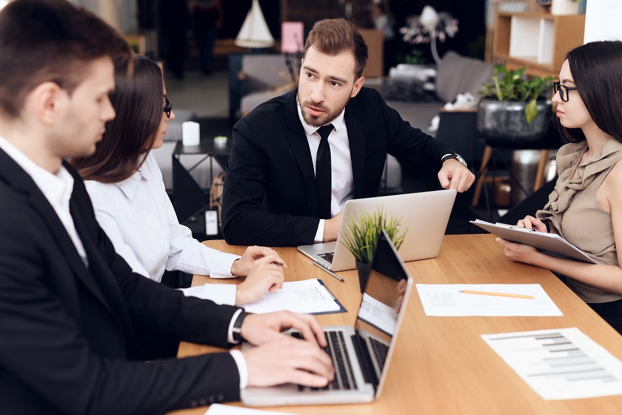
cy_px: 208
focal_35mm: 50
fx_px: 864
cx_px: 311
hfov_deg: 39.6
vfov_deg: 27.0
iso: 125
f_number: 2.2
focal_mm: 50
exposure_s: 1/160
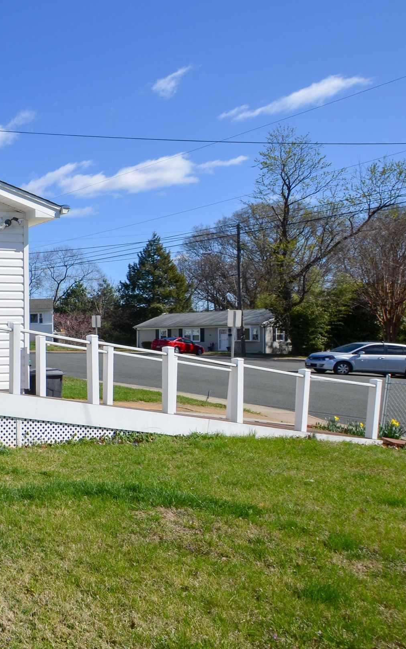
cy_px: 402
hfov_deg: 28.6
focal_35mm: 29
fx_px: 513
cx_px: -197
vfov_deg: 63.8
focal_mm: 10
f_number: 8
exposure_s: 1/250
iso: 100
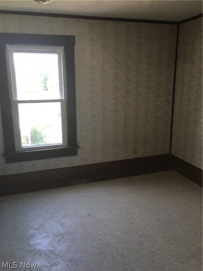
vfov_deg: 61.7
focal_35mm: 29
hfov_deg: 48.2
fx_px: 227
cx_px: 102
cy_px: 136
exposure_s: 1/30
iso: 32
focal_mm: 4.15
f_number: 2.2
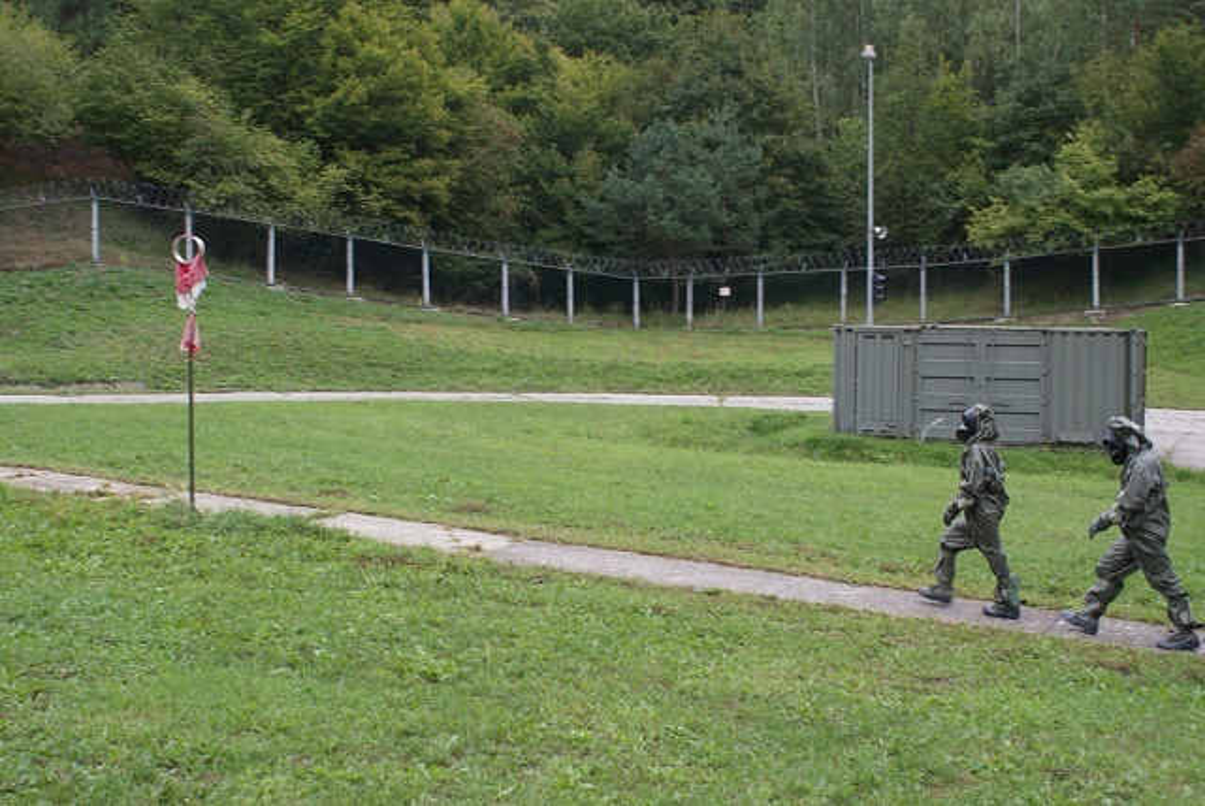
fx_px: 1407
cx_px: 602
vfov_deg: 32.0
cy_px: 403
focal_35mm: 42
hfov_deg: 46.4
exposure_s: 1/60
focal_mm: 28
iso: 100
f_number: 6.3
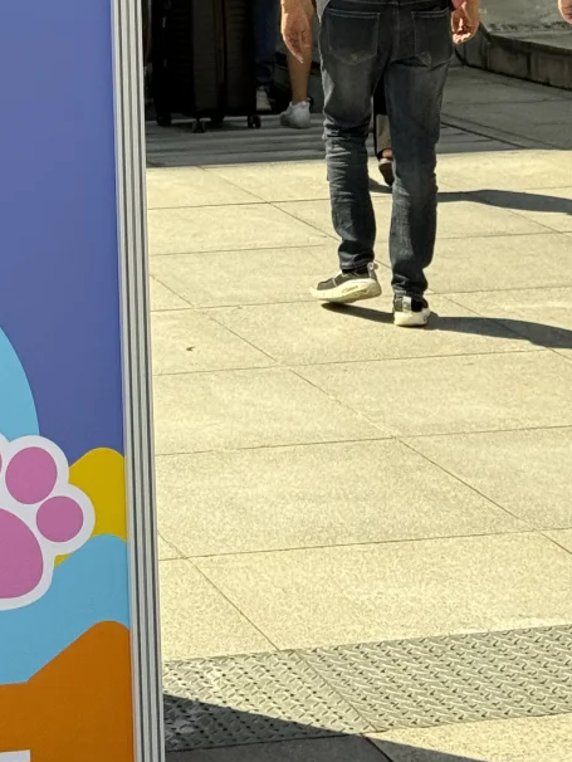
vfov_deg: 16.6
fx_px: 2510
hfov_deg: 12.7
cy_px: -121
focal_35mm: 114
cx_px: -92
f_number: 1.78
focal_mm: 6.76
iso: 64
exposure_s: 1/2146
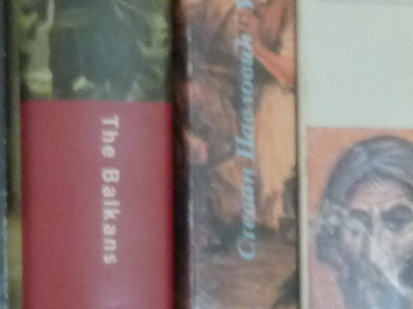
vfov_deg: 3.2
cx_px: 1055
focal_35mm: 462
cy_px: 112
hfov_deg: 4.2
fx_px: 5510
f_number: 4.7
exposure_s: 1/10
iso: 400
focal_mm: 15.2
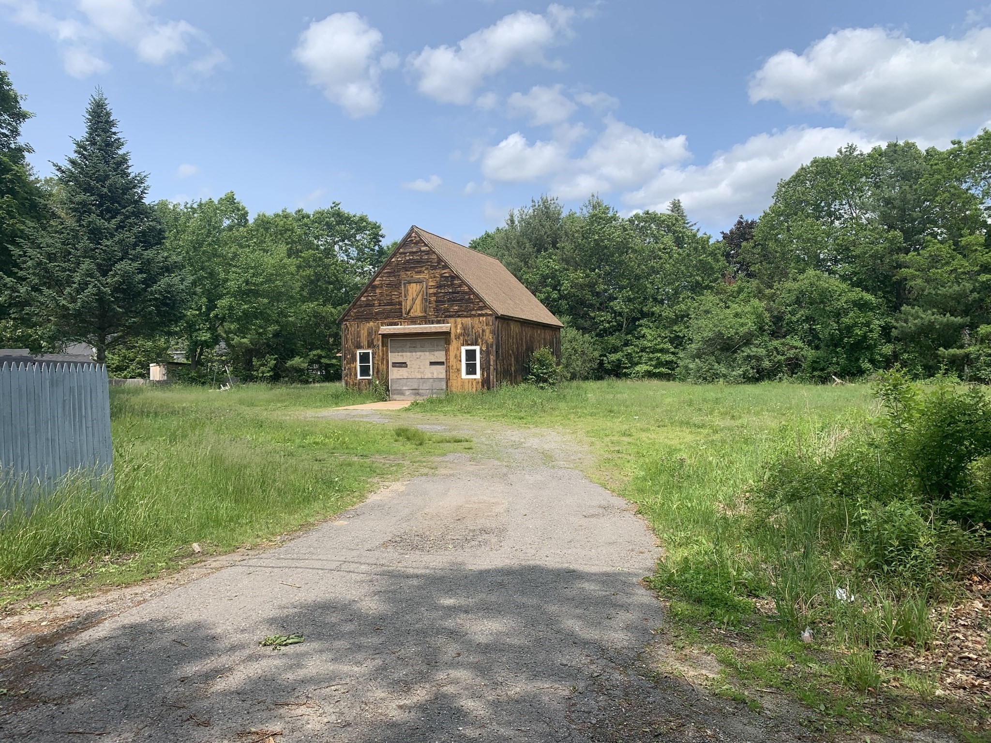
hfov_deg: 67.3
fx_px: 744
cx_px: 496
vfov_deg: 53.1
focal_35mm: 26
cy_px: 372
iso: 25
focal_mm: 4.25
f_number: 1.8
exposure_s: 1/2611
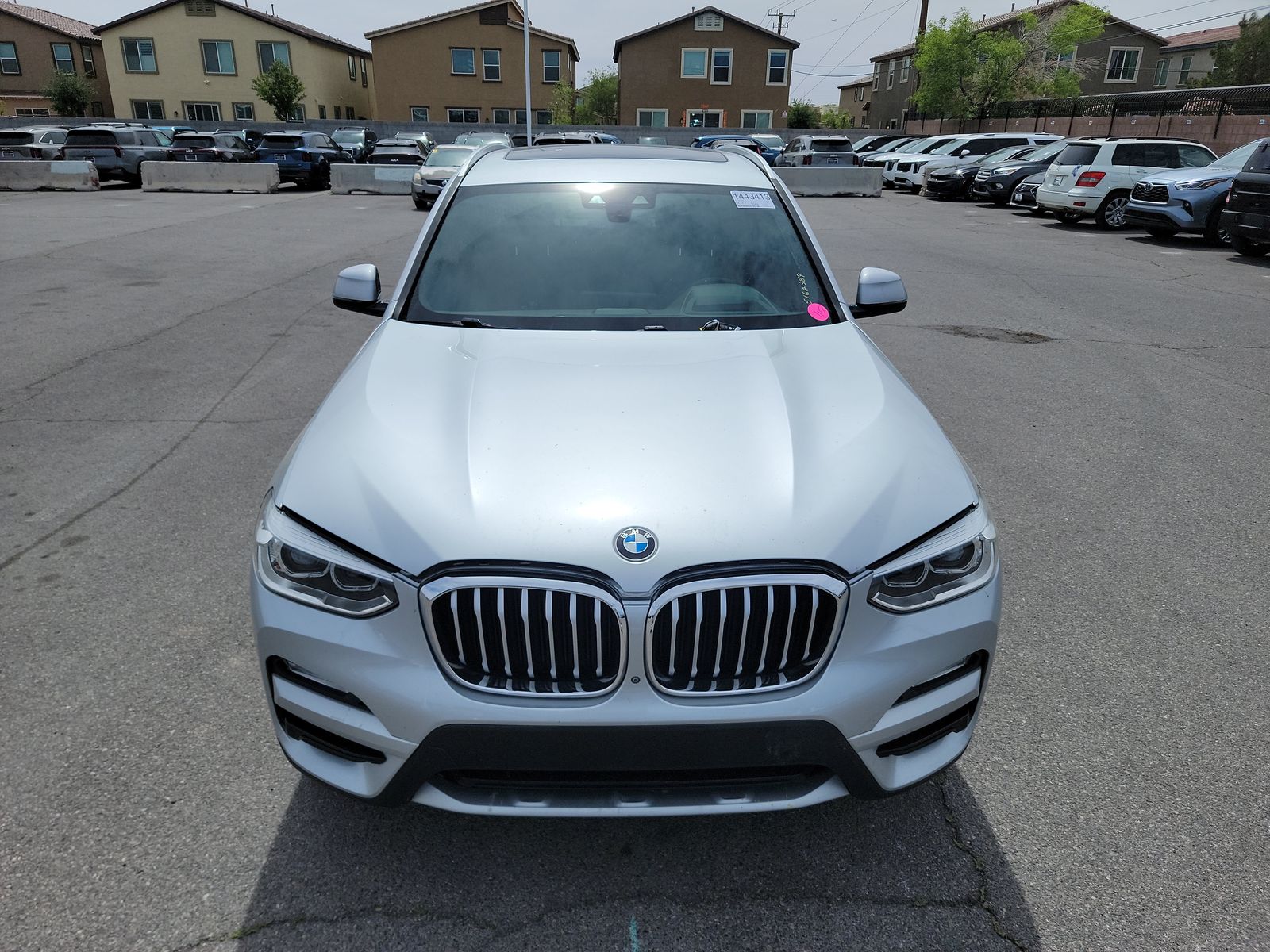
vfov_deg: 56.8
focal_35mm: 24
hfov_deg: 71.6
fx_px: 881
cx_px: 635
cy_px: 476
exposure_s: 1/2320
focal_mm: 6.7
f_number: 1.8
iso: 50
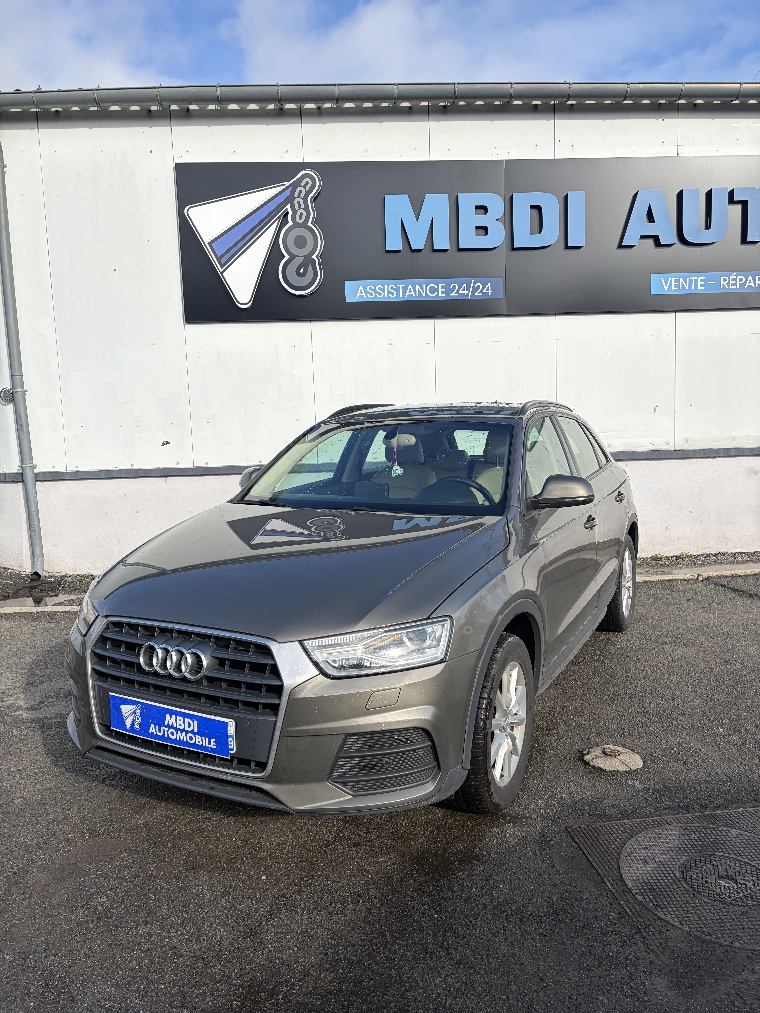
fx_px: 761
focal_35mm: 26
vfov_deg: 67.3
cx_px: 380
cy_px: 506
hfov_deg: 53.1
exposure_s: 1/1337
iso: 64
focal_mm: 5.96
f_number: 1.6
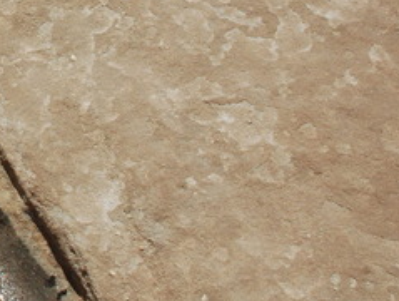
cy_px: 9
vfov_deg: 18.5
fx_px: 900
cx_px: -190
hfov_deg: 21.3
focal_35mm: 78
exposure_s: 1/1000
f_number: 16
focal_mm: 18
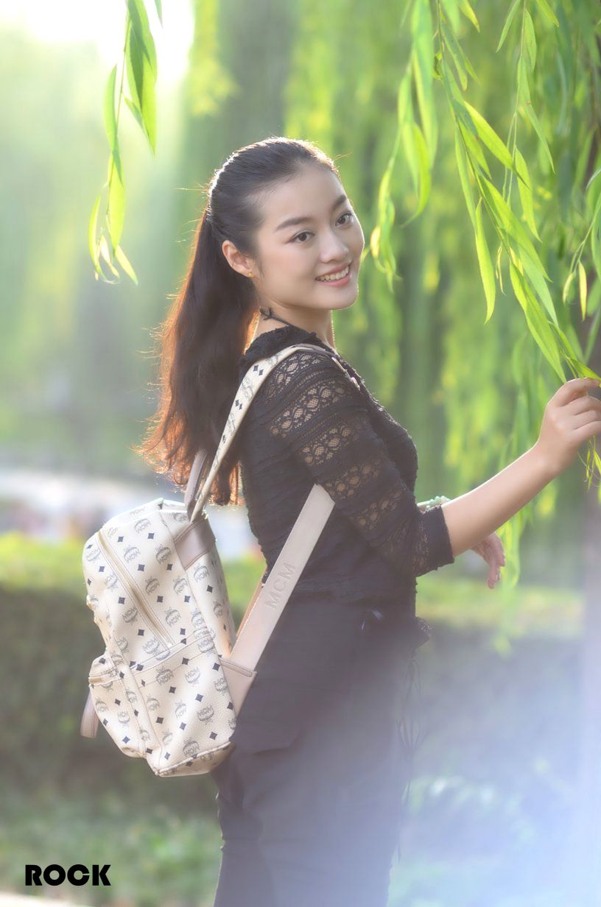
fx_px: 3207
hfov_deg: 10.7
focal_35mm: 128
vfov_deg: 16.1
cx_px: 300
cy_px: 454
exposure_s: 1/200
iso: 100
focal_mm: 85
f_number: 2.2
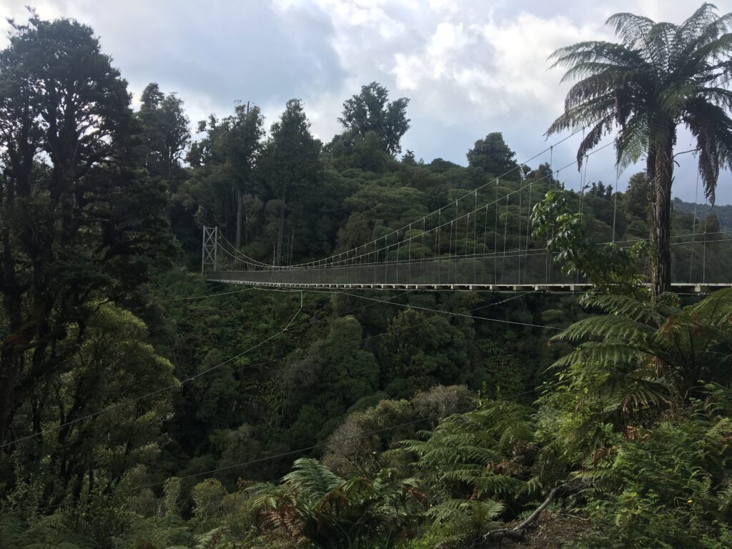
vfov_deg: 48.2
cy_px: 274
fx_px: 613
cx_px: 366
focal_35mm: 29
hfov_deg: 61.7
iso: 25
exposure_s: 1/761
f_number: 2.2
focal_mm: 4.15
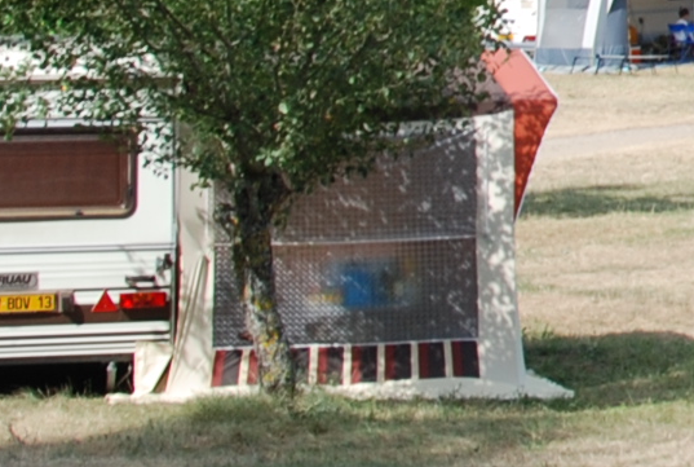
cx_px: 1379
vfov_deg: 7.0
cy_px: -189
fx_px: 3749
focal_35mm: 194
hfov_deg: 9.8
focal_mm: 24
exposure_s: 1/180
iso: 100
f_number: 6.7
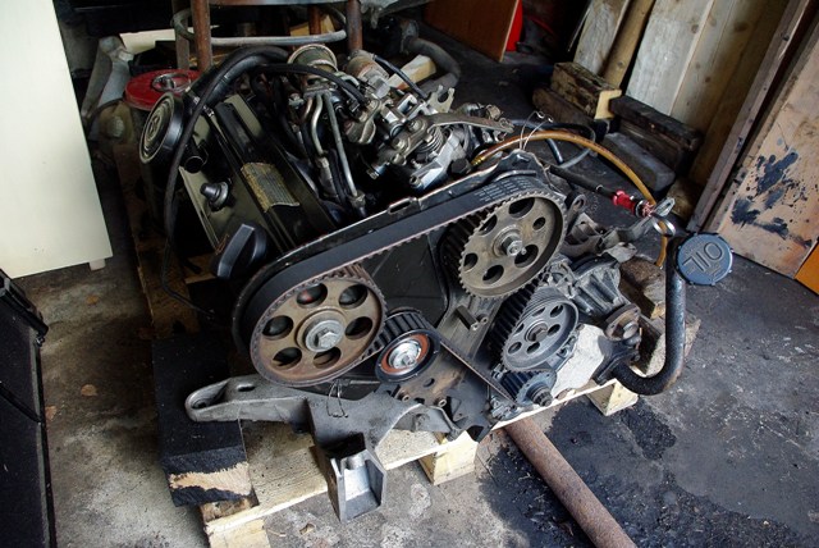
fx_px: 615
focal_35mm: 27
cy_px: 274
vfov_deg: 48.0
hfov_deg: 67.3
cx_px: 410
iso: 800
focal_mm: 18
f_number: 5.6
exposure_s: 1/20
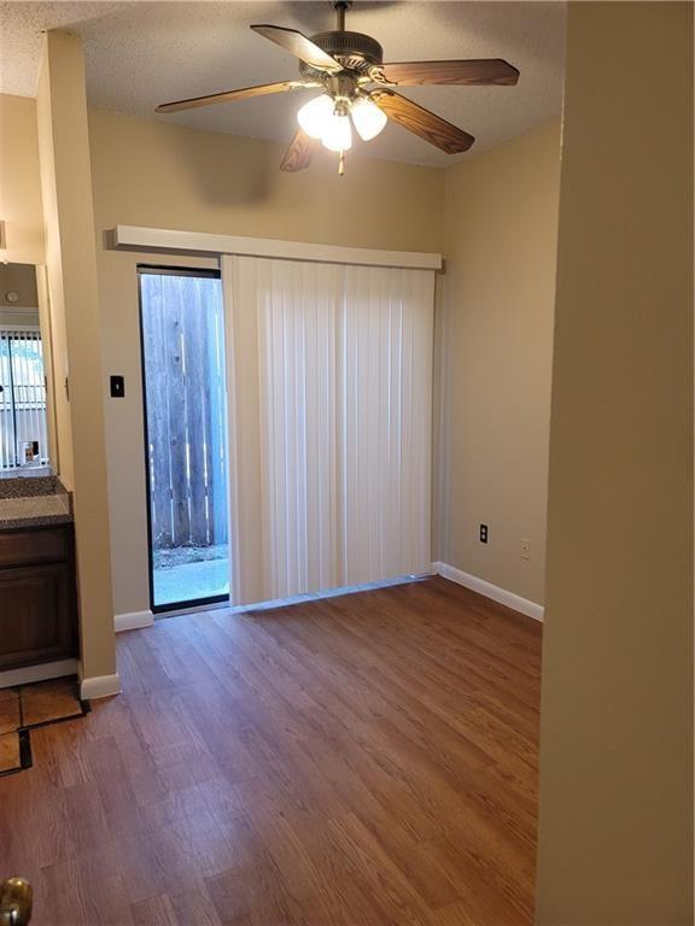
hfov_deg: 54.9
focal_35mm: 25
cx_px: 348
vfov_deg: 69.4
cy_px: 463
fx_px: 669
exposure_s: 1/120
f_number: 1.8
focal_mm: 7
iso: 320
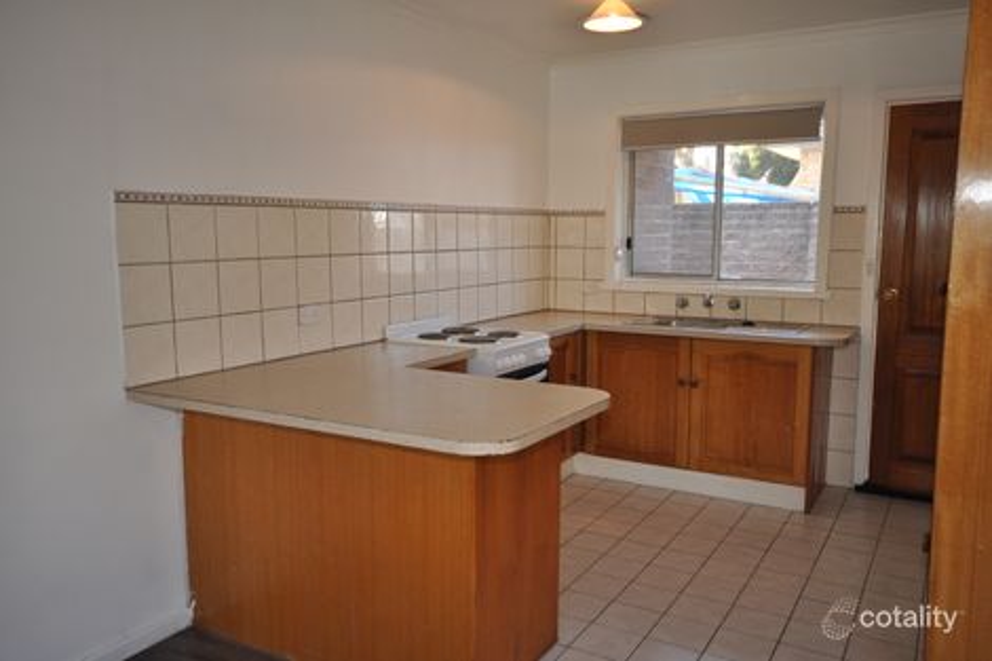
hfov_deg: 61.9
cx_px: 496
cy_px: 330
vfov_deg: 43.6
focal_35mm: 30
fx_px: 826
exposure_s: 1/60
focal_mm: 20
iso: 500
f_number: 5.6
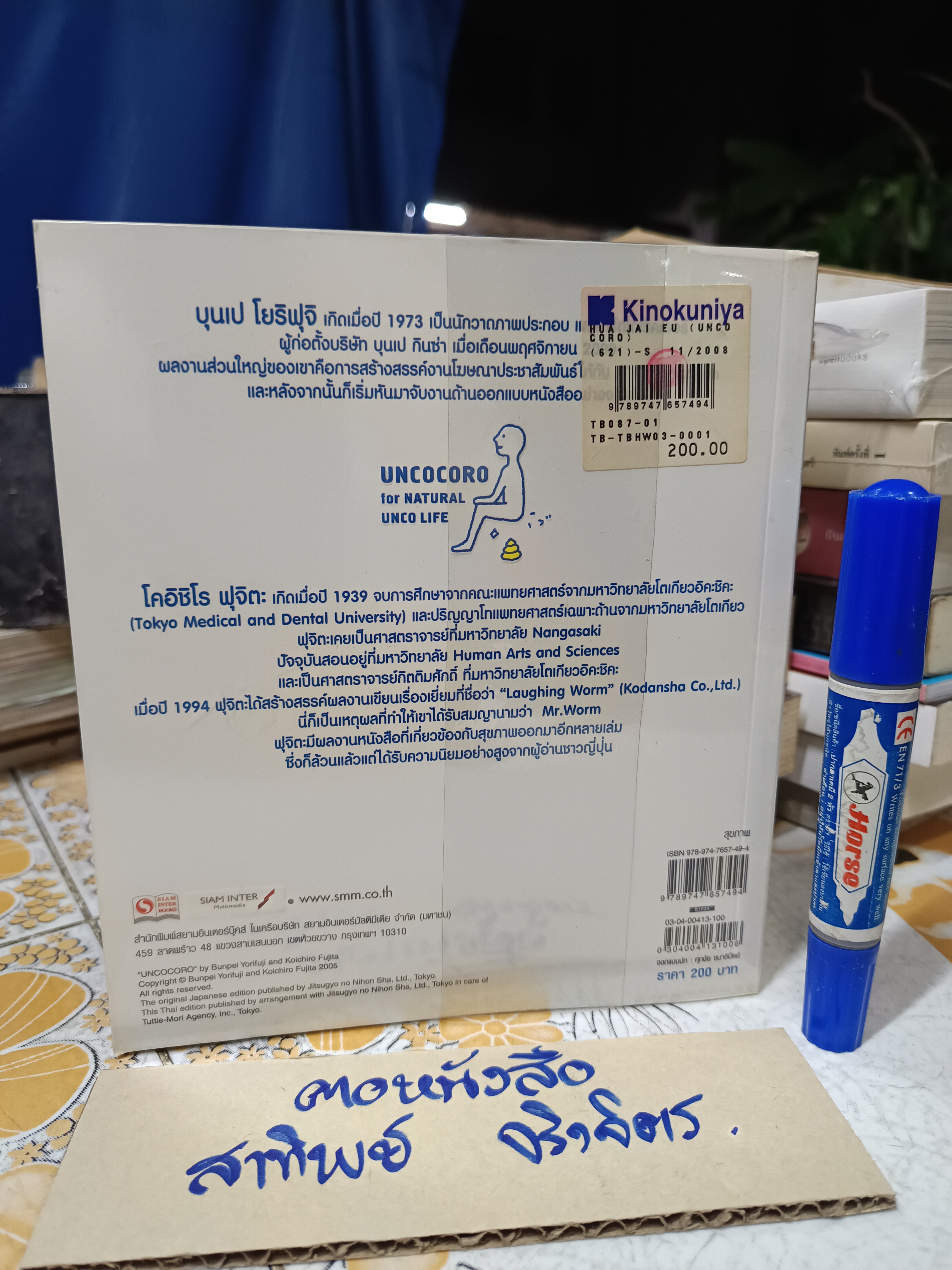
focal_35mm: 24
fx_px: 880
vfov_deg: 71.6
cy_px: 635
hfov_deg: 56.8
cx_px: 476
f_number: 1.7
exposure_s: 1/25
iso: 1116
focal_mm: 5.31
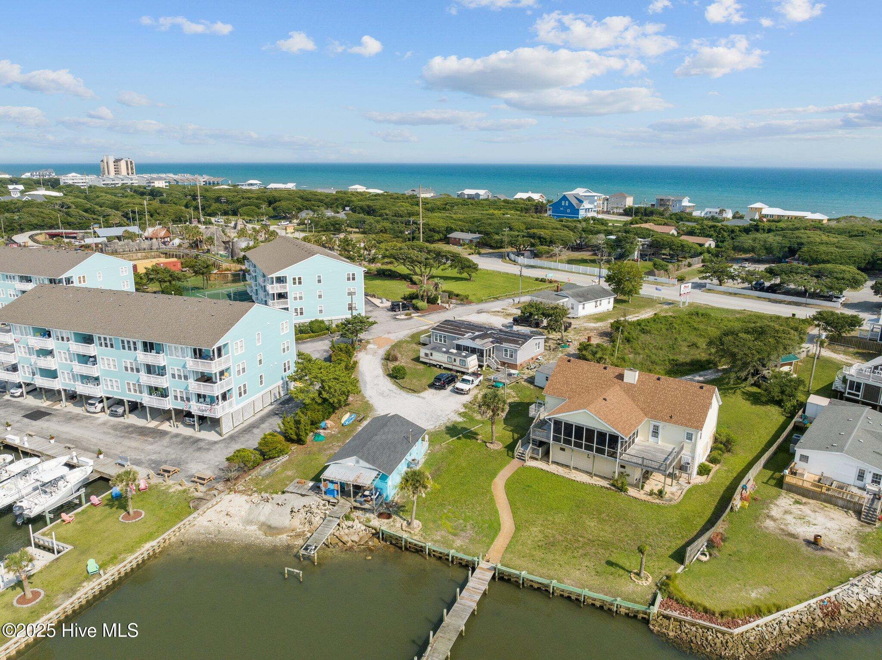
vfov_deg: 56.8
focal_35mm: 24
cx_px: 441
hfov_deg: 71.6
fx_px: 611
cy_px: 330
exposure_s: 1/1250
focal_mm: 12.29
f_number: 5.6
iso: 100
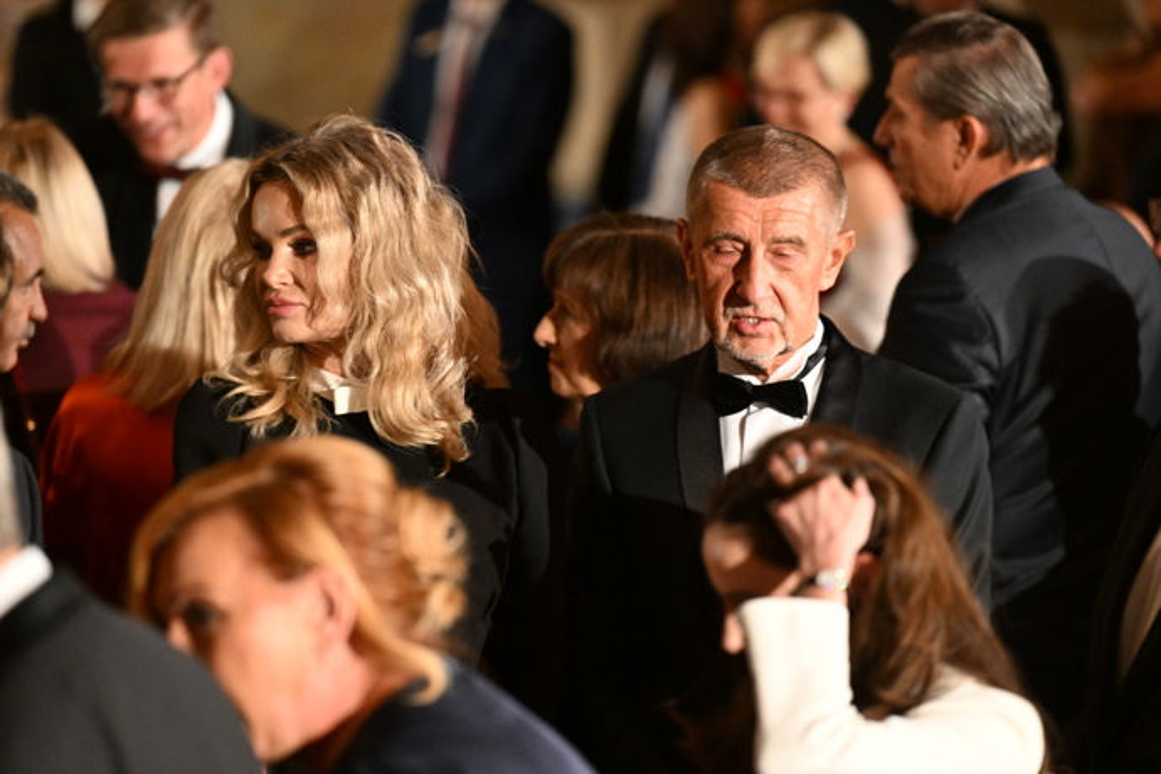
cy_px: 387
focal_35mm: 200
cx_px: 580
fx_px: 6449
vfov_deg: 6.9
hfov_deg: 10.3
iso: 8000
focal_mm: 200
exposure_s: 1/200
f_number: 3.5
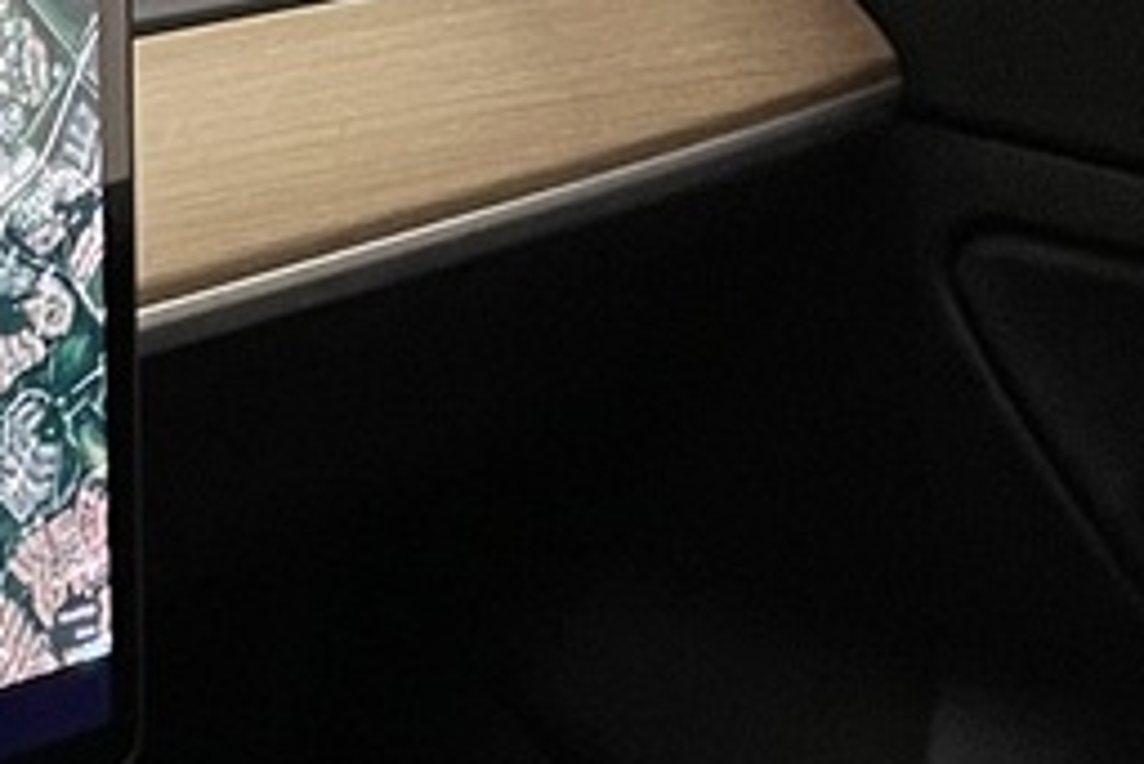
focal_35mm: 152
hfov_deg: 12.7
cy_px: 1769
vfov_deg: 8.4
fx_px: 4833
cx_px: -617
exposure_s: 1/50
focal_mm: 4.2
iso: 160
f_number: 1.6
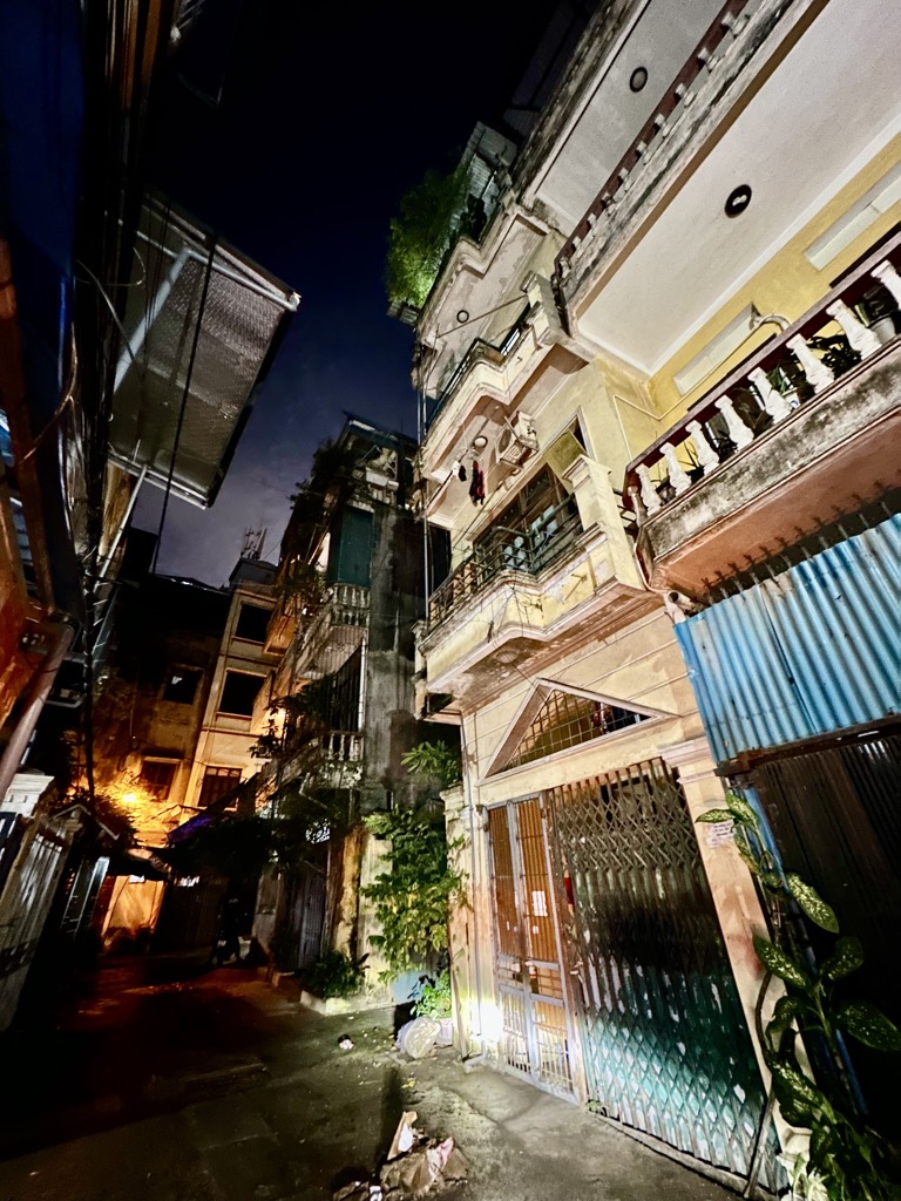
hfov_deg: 85.7
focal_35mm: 14
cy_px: 600
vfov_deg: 102.1
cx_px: 450
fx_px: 486
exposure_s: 1/10
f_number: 2.2
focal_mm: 2.22
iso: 800
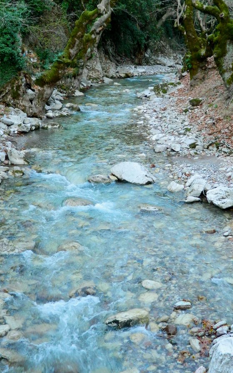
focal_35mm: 48
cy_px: 170
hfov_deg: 26.9
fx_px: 488
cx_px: 131
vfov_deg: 41.8
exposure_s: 1/40
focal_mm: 5.6
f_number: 3.2
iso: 160
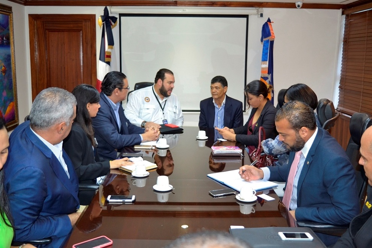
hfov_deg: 53.1
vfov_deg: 36.9
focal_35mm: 36
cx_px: 186
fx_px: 372
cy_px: 124
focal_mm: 24
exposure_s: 1/30
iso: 800
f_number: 4
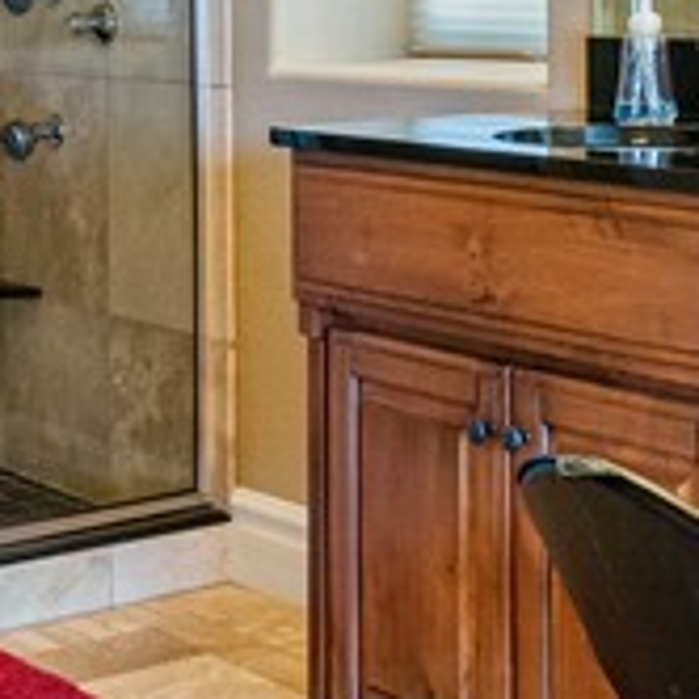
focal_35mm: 100
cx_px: 526
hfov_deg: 17.3
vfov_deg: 17.3
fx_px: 2285
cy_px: 192
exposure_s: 1/30
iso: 320
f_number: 7.1
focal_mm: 12
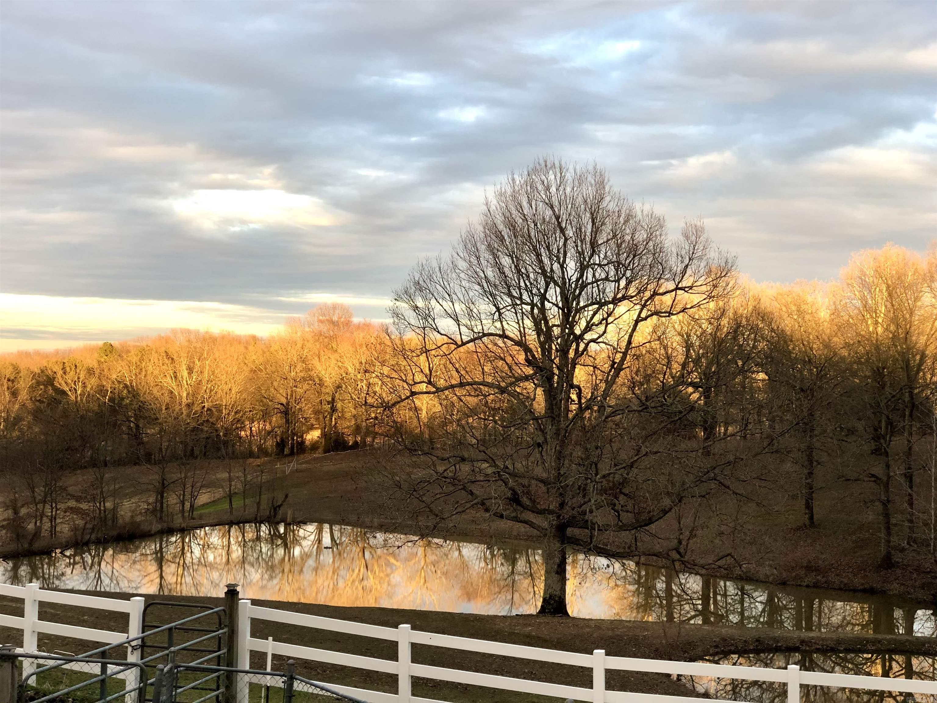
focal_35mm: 57
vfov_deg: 25.7
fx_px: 1543
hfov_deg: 33.8
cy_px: 352
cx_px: 468
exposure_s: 1/120
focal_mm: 6.6
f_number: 2.8
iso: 64
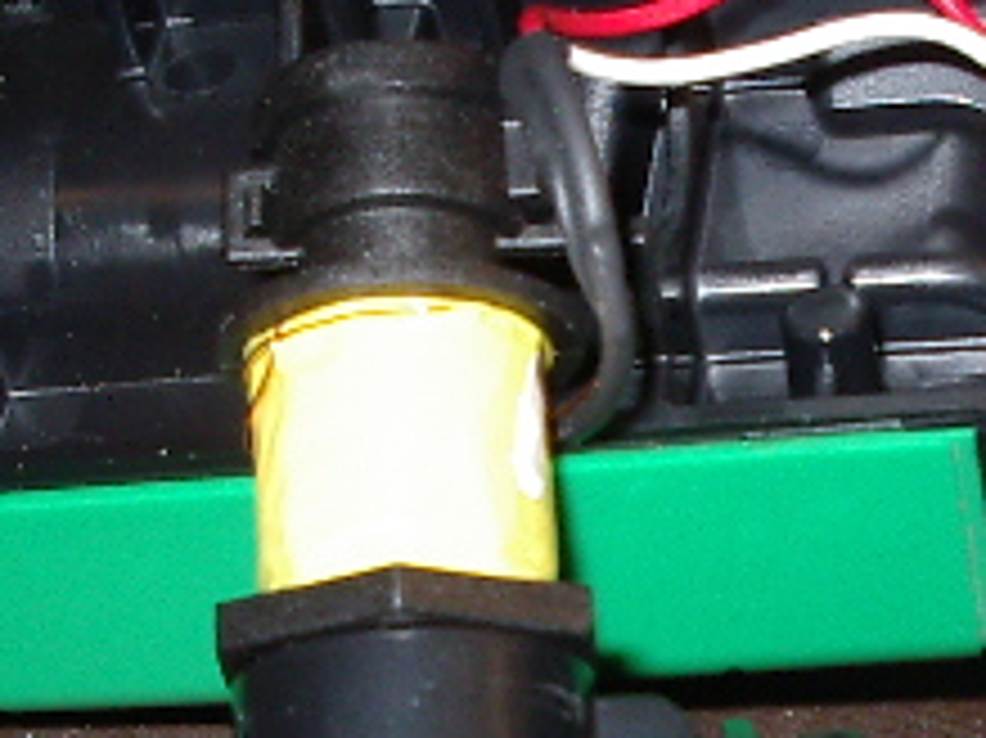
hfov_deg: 17.4
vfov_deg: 13.2
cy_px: 616
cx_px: 914
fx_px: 3160
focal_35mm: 111
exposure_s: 1/60
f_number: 4.8
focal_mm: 5.8
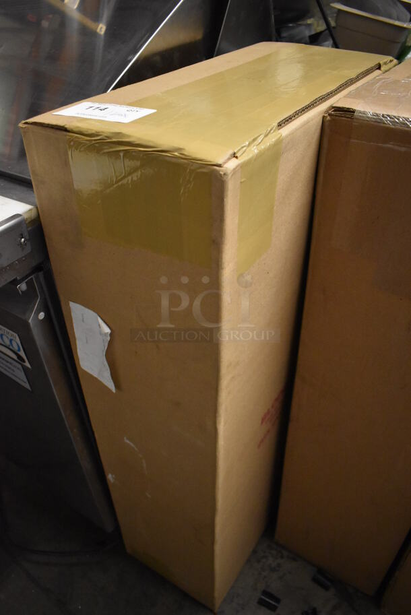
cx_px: 206
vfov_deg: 67.3
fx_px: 462
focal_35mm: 27
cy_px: 308
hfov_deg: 48.0
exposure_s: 1/125
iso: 4500
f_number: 3.5
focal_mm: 18
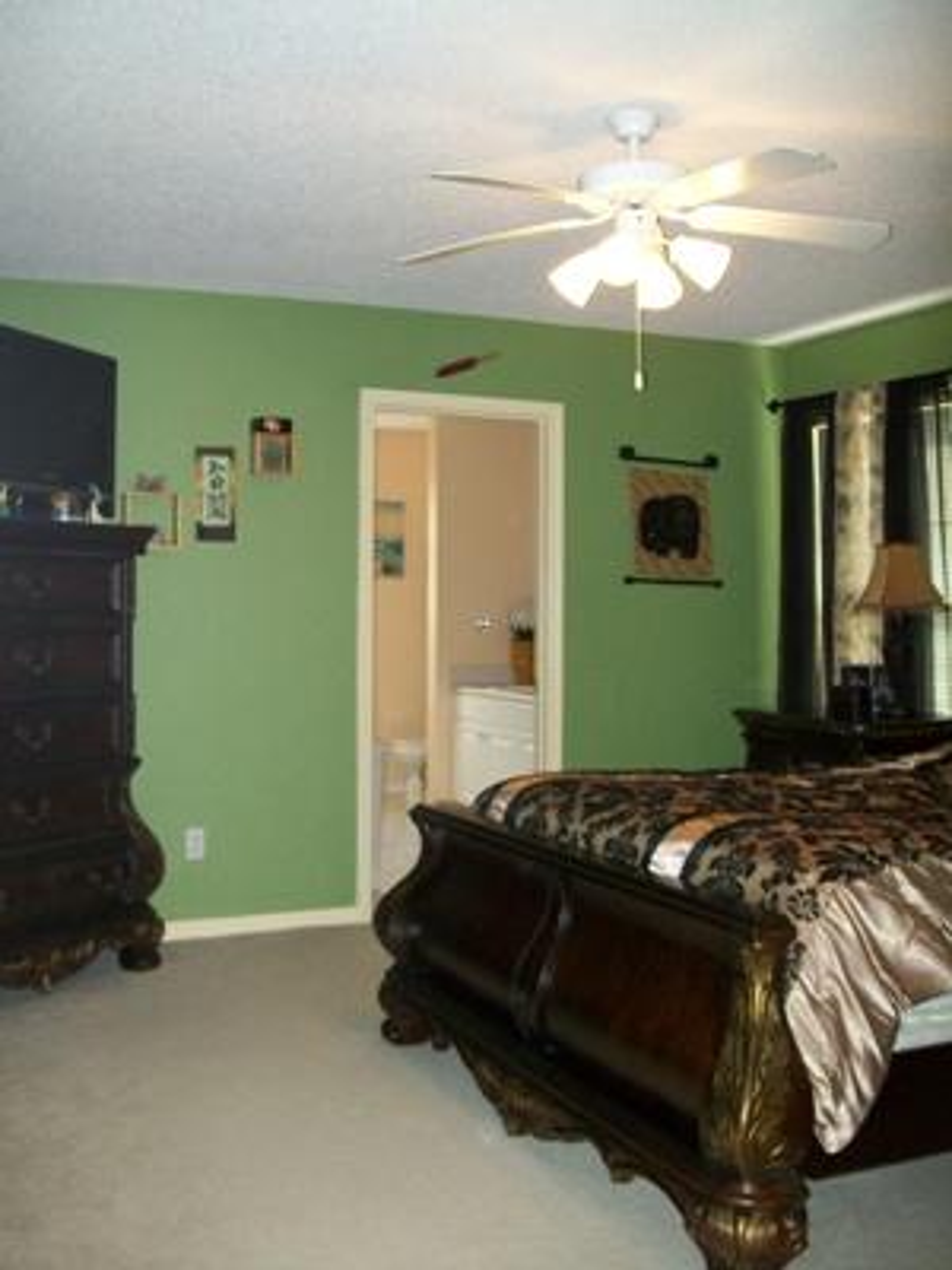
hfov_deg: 39.7
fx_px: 1320
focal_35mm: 36
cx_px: 476
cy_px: 635
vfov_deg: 51.4
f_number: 2.7
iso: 160
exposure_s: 1/60
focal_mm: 6
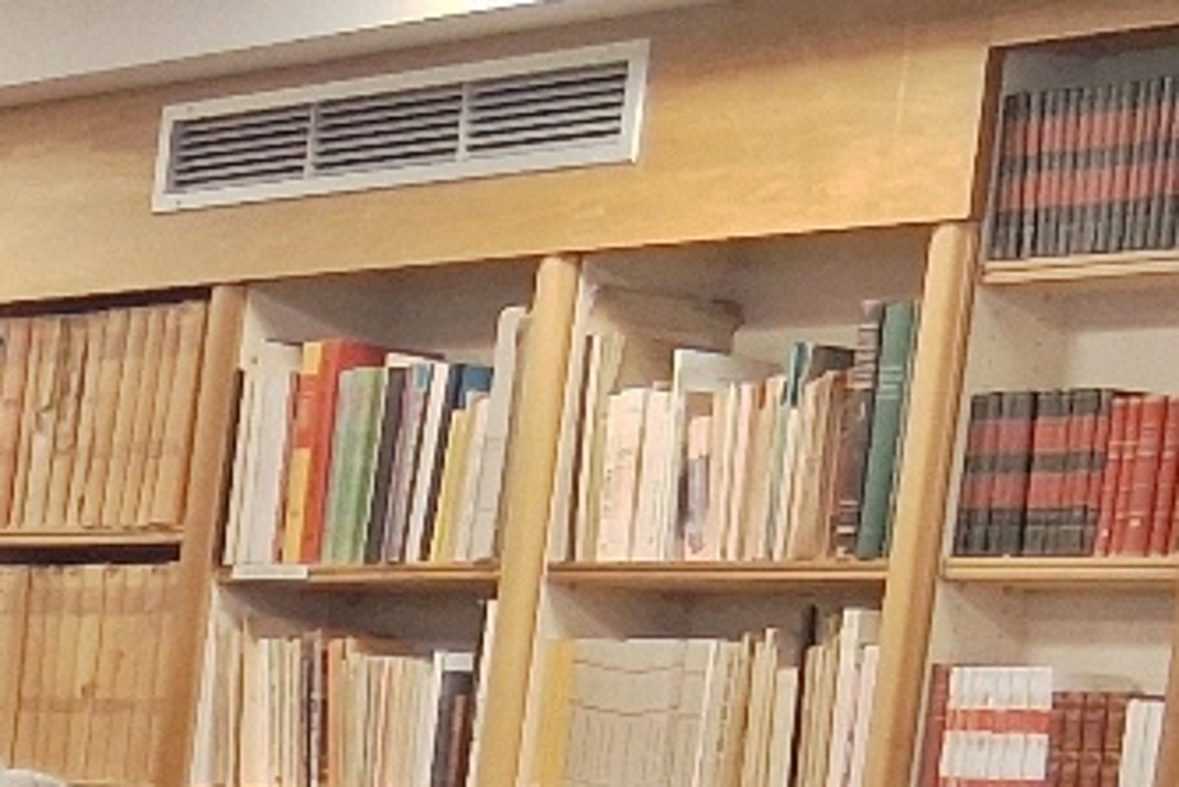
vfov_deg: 10.0
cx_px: -1144
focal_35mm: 132
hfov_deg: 13.4
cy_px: 1267
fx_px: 4325
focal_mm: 3.98
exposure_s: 1/60
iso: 320
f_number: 1.8
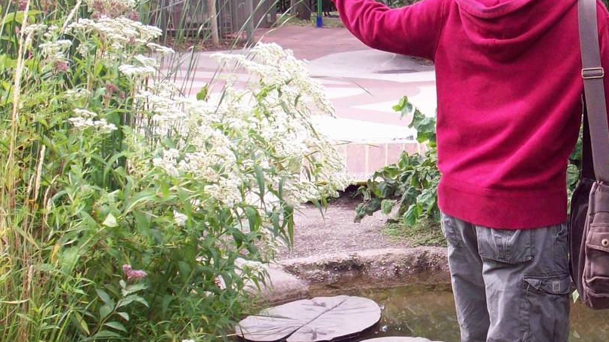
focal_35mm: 80
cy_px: 217
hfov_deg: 25.8
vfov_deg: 15.1
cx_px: 530
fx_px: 1292
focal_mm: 6.2
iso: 80
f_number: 2.8
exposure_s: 1/273
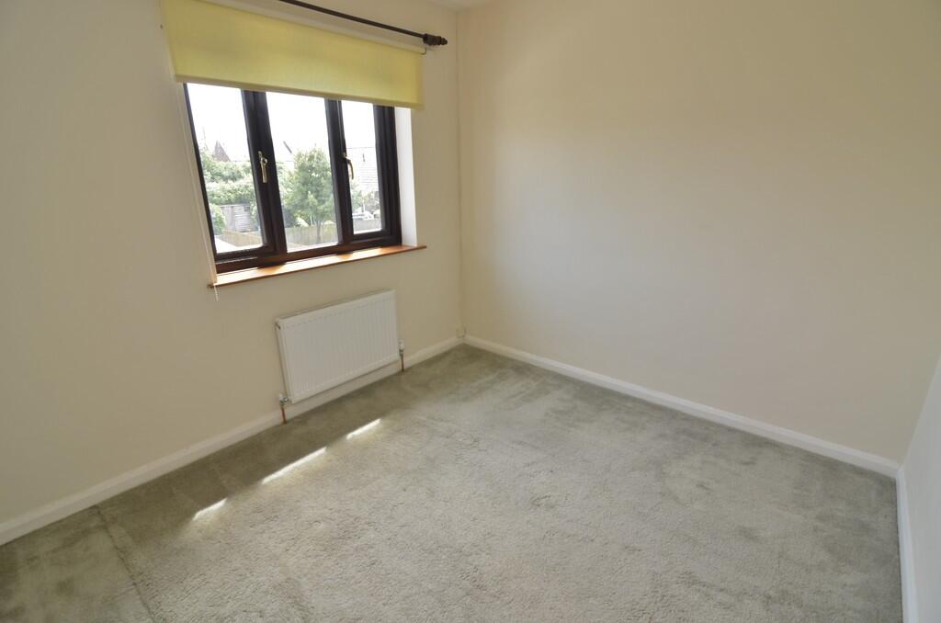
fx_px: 430
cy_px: 312
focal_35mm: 16
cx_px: 470
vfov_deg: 71.8
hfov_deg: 95.1
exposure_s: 1/60
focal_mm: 11
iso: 400
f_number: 5.6
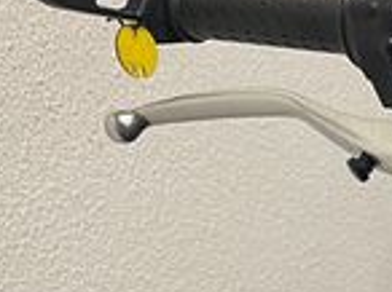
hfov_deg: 14.3
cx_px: 797
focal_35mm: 114
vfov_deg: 11.4
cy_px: 630
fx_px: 1289
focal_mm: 5.1
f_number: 1.6
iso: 80
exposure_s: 1/50
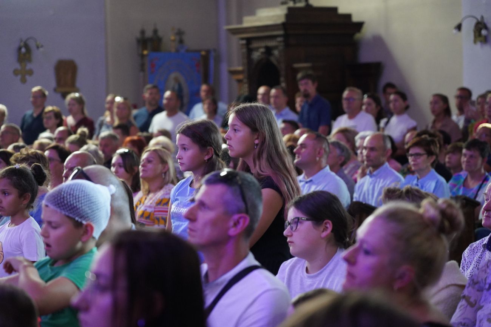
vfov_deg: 13.0
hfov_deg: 19.5
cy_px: 164
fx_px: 1432
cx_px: 246
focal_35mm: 105
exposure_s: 1/100
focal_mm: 105
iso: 8000
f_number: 4
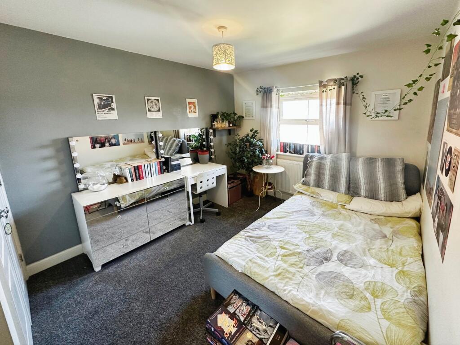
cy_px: 172
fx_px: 186
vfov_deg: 85.7
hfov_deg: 102.1
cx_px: 230
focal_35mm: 14
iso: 320
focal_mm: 2.22
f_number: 2.2
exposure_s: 1/99
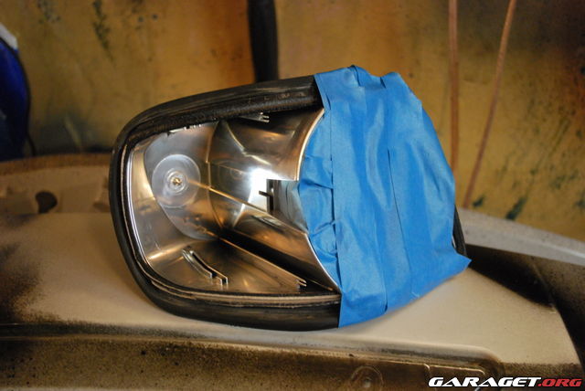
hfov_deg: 49.5
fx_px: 634
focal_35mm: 39
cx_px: 292
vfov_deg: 34.3
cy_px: 196
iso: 1100
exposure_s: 1/30
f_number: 4.2
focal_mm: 26
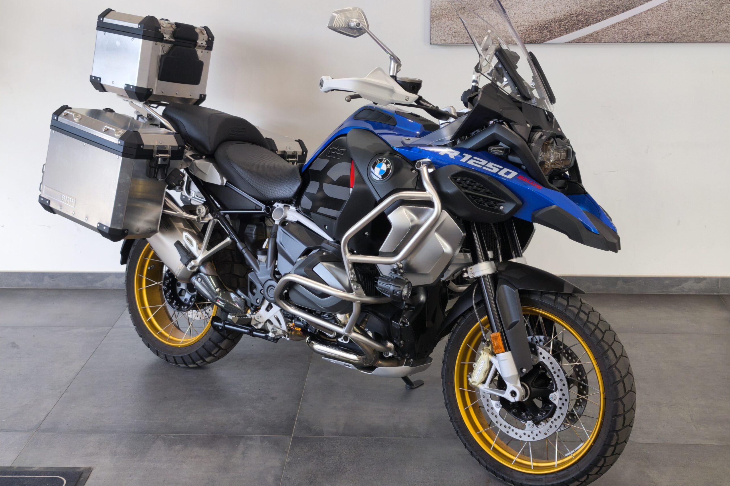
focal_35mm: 48
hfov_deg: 41.1
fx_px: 973
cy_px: 230
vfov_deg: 28.1
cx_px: 365
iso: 50
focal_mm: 6.57
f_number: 1.6
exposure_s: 1/100
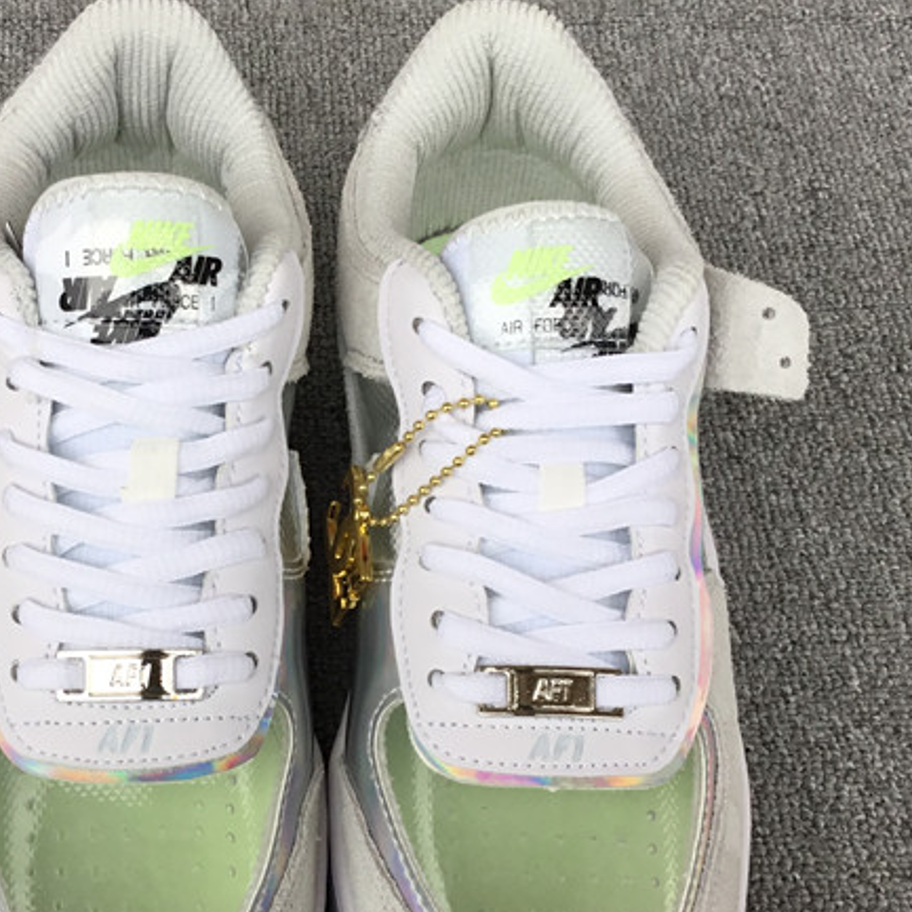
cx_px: 230
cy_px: 574
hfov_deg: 29.6
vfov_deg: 29.9
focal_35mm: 57
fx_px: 1699
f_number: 2.4
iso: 25
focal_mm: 3.3
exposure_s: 1/114
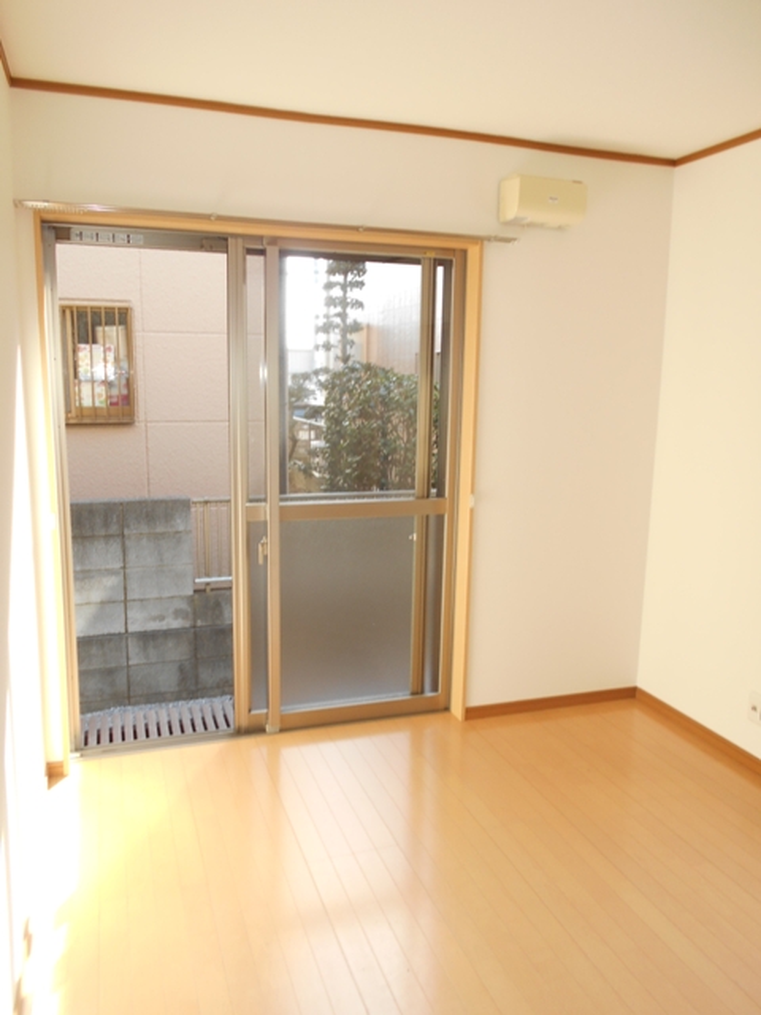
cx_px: 380
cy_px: 508
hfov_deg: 53.1
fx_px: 762
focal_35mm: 26
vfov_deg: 67.3
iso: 100
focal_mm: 4.6
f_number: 3.2
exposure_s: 1/30
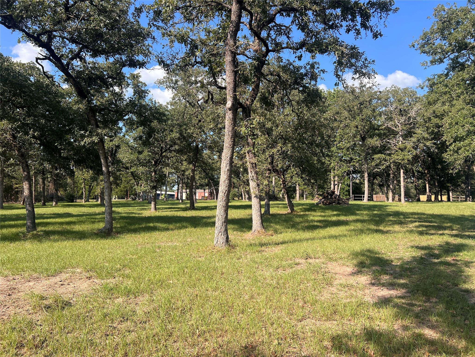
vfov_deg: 53.1
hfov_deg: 67.3
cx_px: 238
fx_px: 357
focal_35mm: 26
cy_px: 178
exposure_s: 1/1869
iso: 50
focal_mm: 5.7
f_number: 1.5
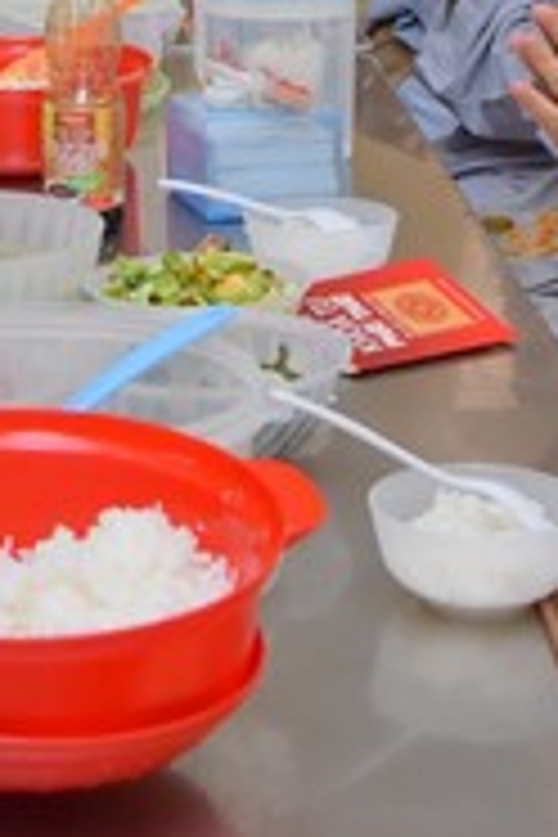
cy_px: -166
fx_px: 3092
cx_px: 29
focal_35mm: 133
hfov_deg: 10.2
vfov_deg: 14.9
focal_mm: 38
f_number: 7.1
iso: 800
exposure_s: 1/100
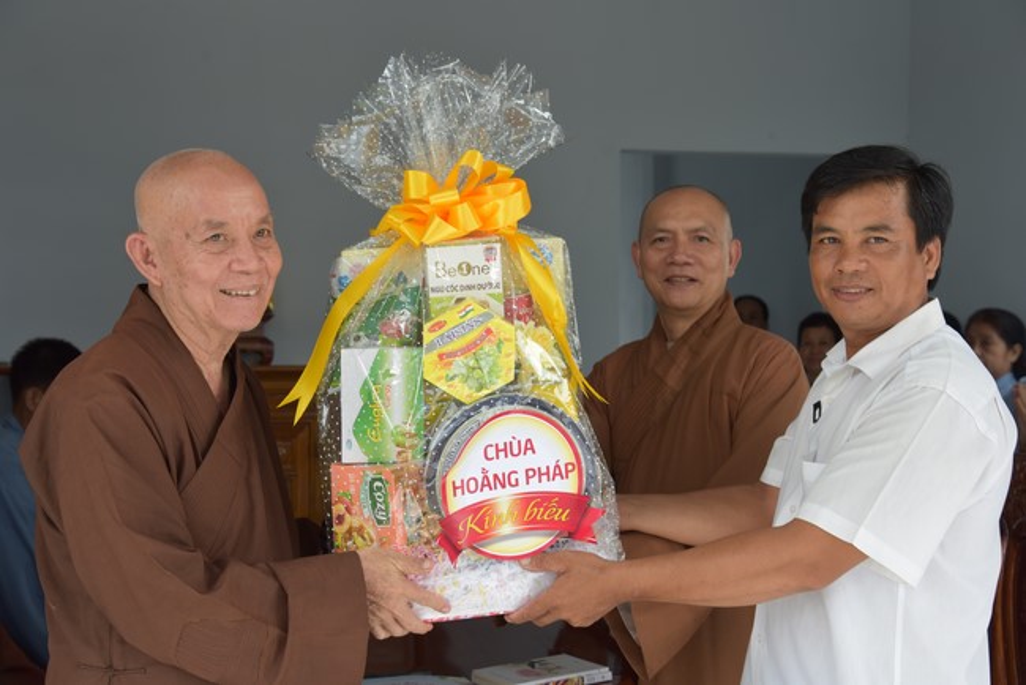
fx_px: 1369
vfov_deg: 28.1
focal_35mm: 48
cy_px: 342
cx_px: 513
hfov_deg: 41.1
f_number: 5
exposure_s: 1/100
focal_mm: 48
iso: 400
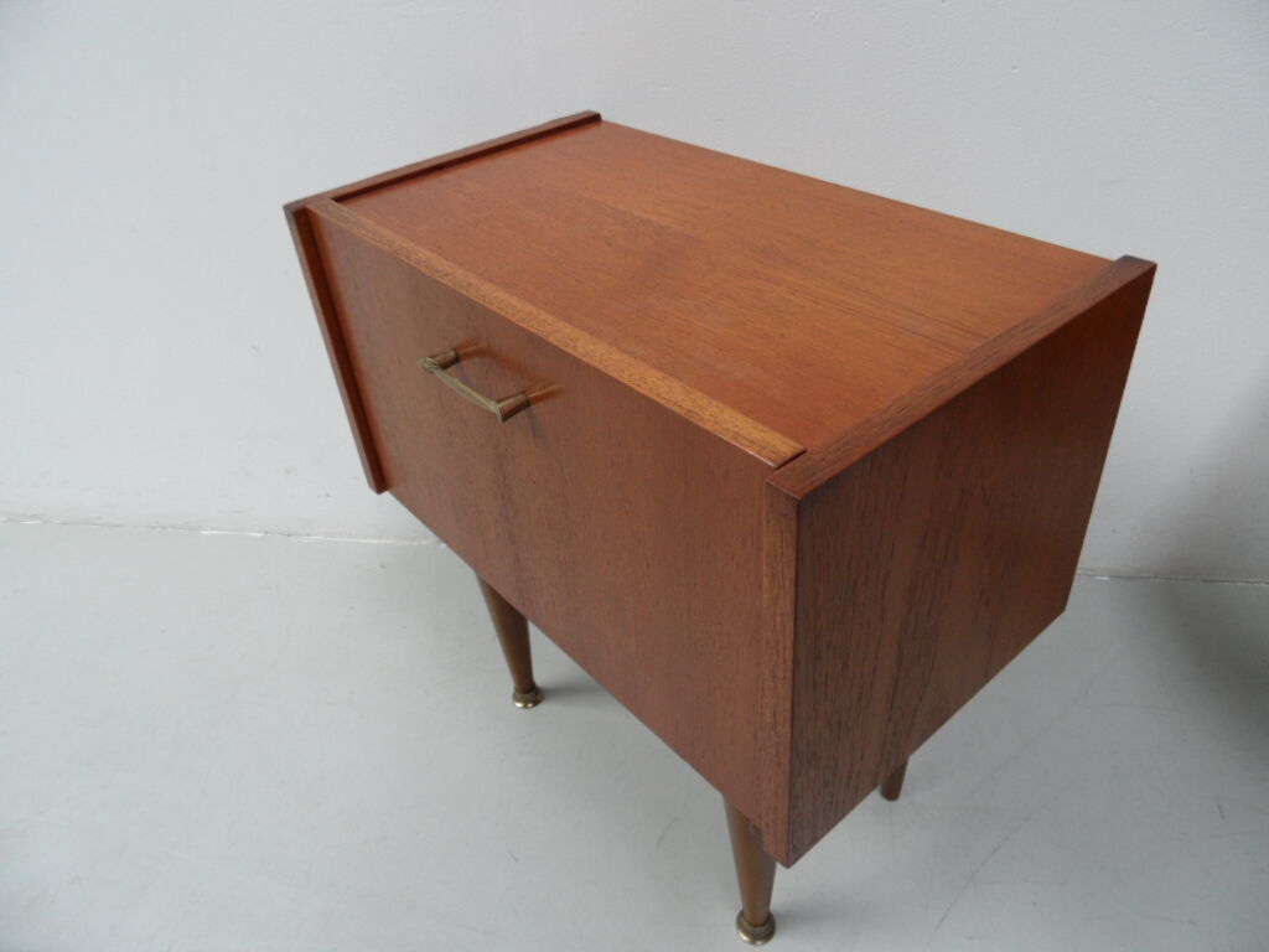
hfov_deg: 71.6
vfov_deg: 56.8
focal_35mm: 24
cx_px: 634
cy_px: 476
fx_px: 880
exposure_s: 1/60
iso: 100
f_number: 3.2
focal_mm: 3.9
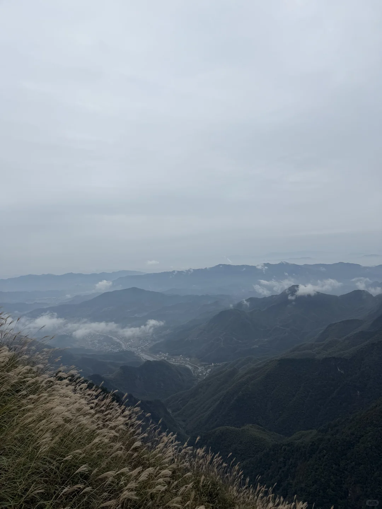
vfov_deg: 71.6
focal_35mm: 24
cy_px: 254
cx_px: 191
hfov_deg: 56.8
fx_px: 353
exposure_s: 1/4673
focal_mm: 6.76
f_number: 1.78
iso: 80
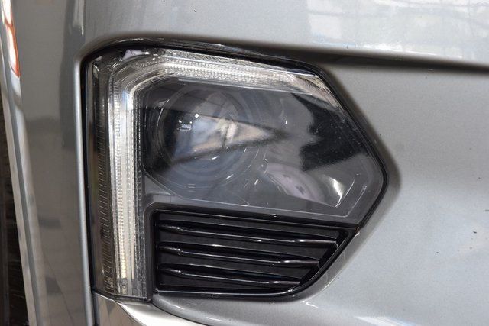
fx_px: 1426
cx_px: 244
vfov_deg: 13.0
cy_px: 163
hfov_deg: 19.5
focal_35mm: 105
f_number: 7.1
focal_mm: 70
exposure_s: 1/30
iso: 1000
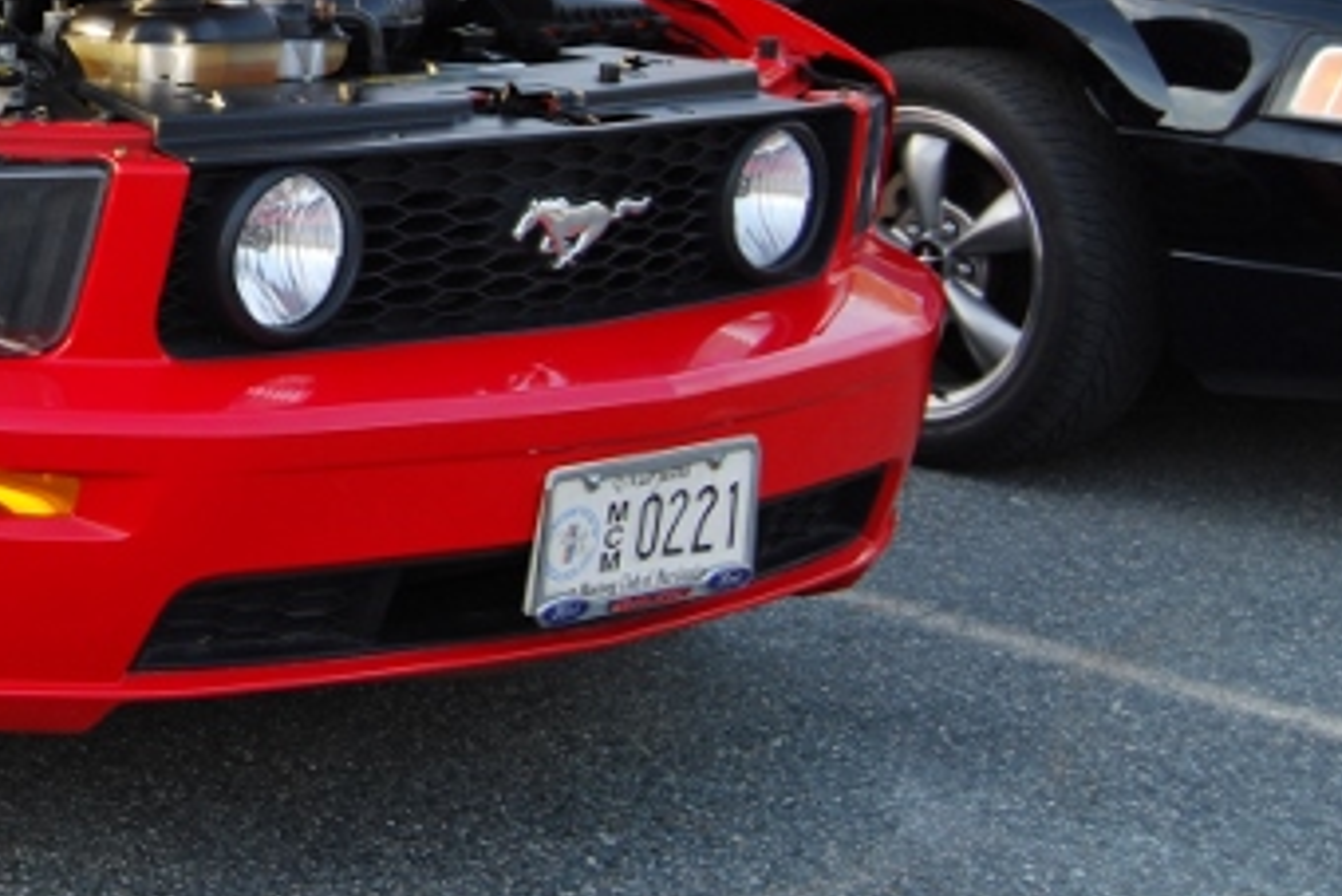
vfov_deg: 12.7
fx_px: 3953
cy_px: -83
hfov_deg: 18.6
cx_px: -118
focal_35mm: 106
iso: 200
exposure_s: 1/125
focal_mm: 30
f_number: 5.6
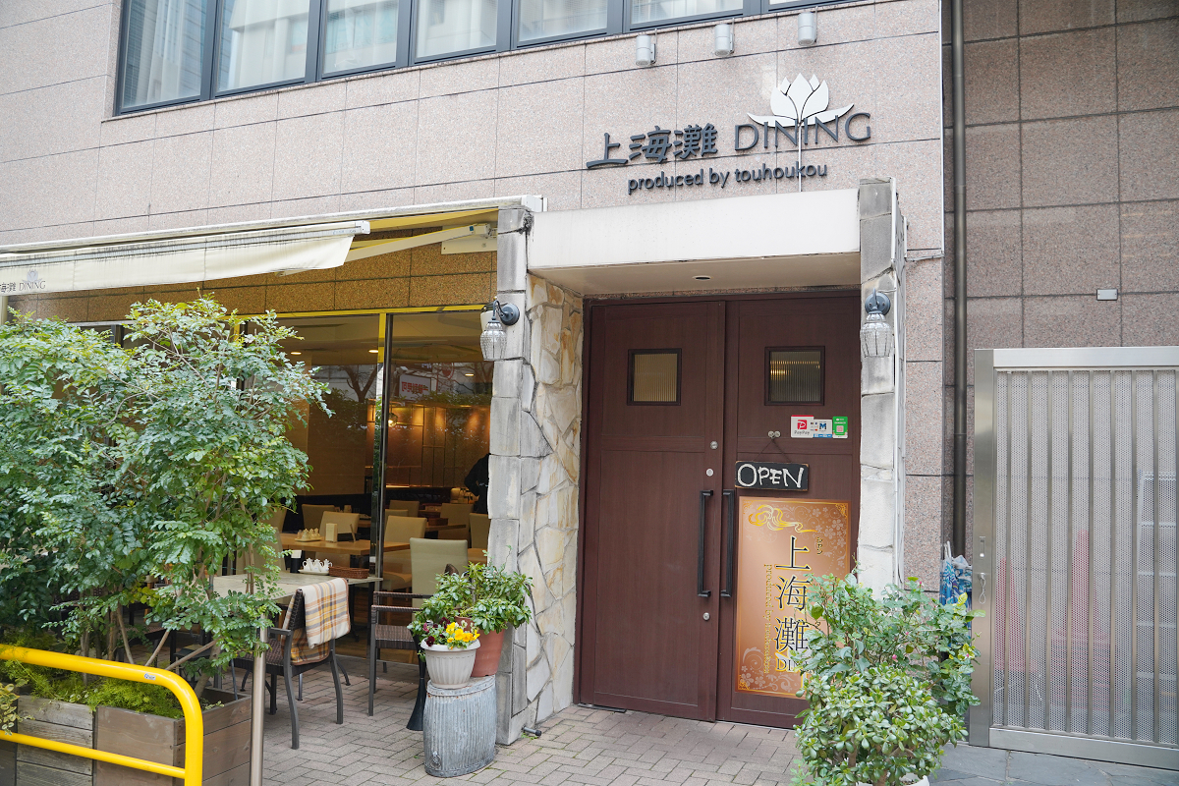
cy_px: 393
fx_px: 917
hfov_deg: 65.5
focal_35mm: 28
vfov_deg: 46.4
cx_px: 590
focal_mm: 28
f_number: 4
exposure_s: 1/160
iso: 640
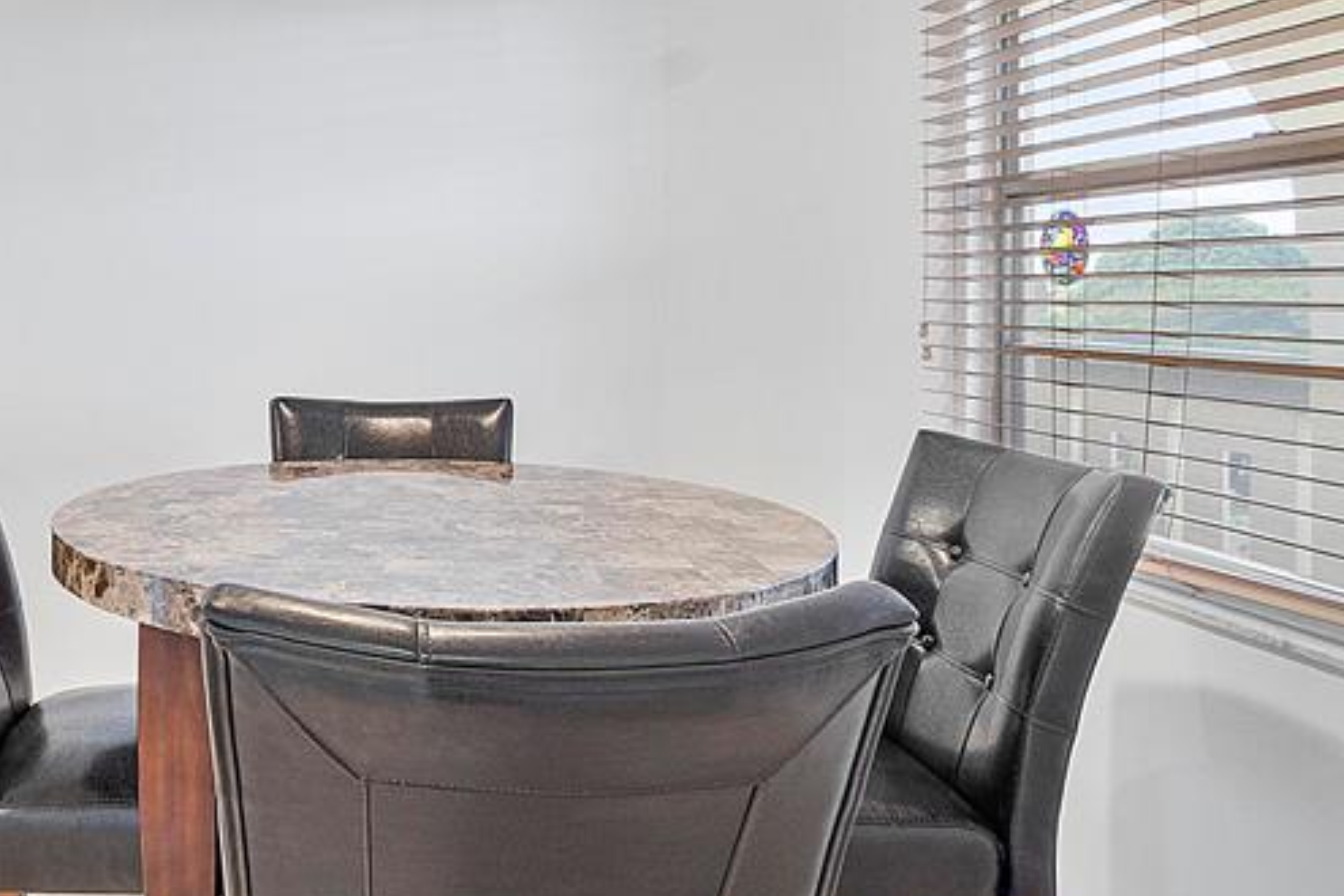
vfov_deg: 41.7
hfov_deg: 55.7
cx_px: 258
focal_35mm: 31
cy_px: 295
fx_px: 1157
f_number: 10
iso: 250
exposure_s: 1/5
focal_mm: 10
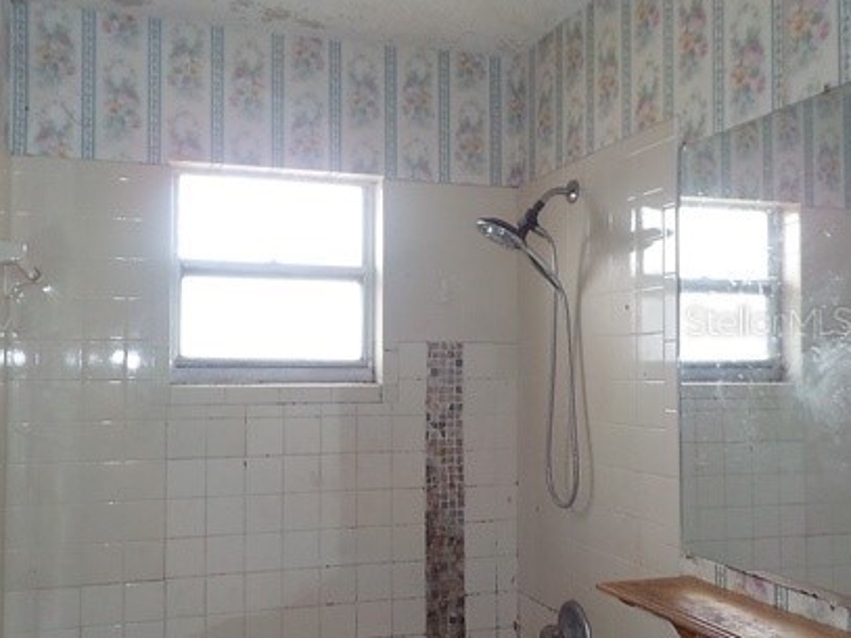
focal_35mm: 33
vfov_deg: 42.9
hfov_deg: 55.3
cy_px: 320
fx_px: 811
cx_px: 393
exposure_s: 1/30
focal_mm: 4.1
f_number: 3.3
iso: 220
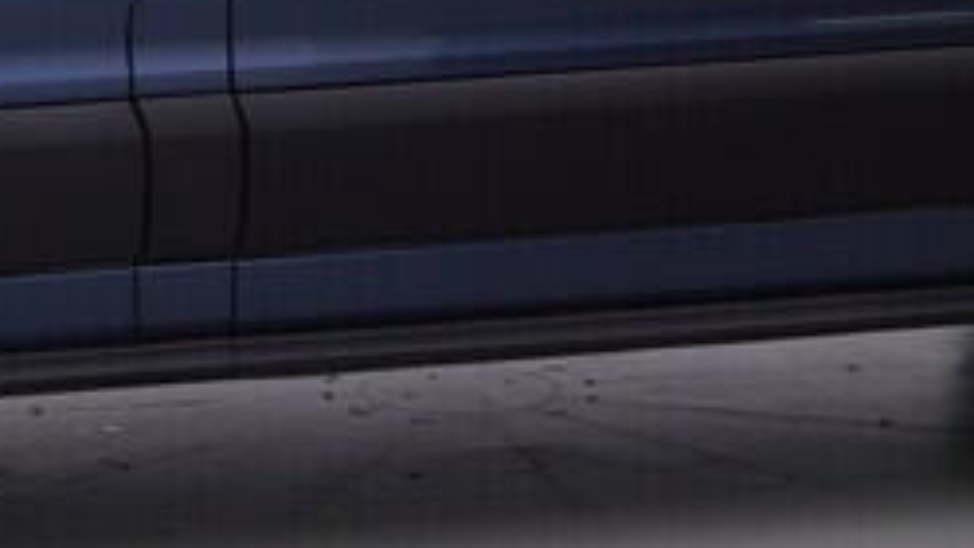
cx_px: 379
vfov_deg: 12.4
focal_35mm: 97
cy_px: 153
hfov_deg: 21.9
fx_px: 2509
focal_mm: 15
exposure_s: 1/80
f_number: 5
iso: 200
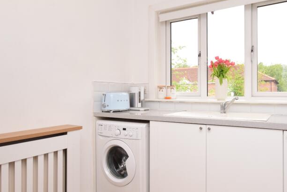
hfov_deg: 70.5
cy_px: 97
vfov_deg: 51.3
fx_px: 199
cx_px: 176
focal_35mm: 25
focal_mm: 10
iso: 800
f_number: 11
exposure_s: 1/125
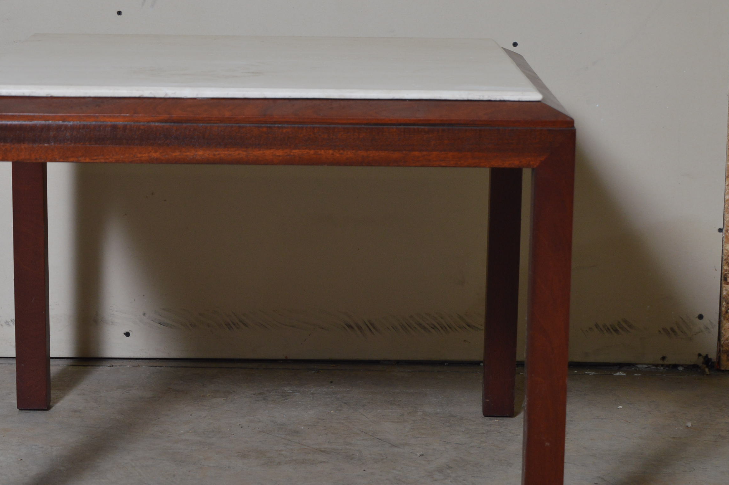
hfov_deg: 19.0
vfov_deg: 12.7
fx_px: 2178
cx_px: 282
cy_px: 295
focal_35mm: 108
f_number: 6.3
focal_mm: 55
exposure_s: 1/80
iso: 400
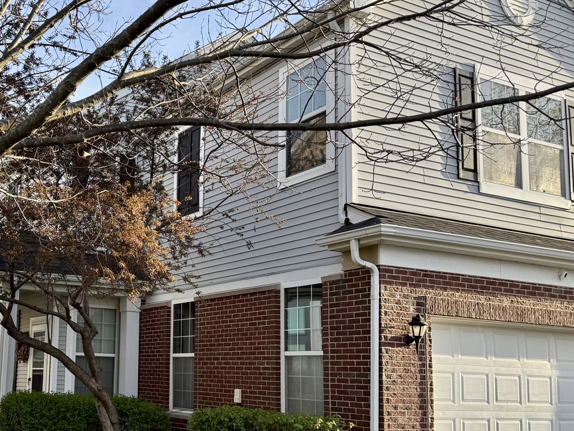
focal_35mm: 40
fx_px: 663
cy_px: 273
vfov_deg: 35.7
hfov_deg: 45.3
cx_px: 147
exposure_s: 1/1139
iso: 80
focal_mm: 6.76
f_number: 1.78
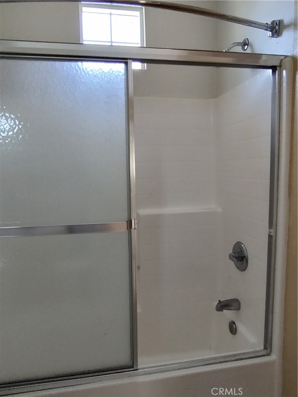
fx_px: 184
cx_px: 149
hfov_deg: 78.1
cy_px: 198
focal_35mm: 16
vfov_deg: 94.5
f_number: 2.2
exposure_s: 1/60
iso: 766
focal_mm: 1.66
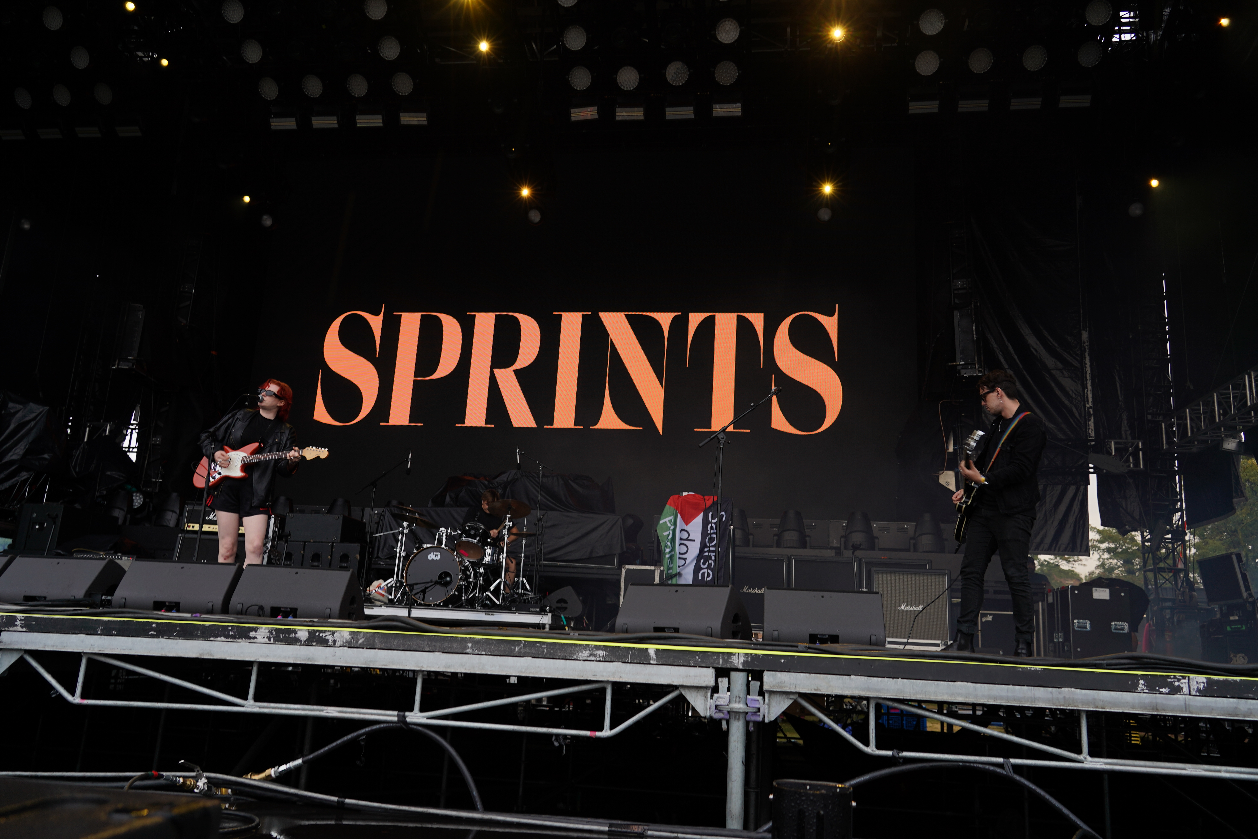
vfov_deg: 47.9
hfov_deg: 67.4
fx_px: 943
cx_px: 629
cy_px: 420
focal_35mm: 27
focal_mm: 27
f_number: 5.6
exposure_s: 1/80
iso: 100
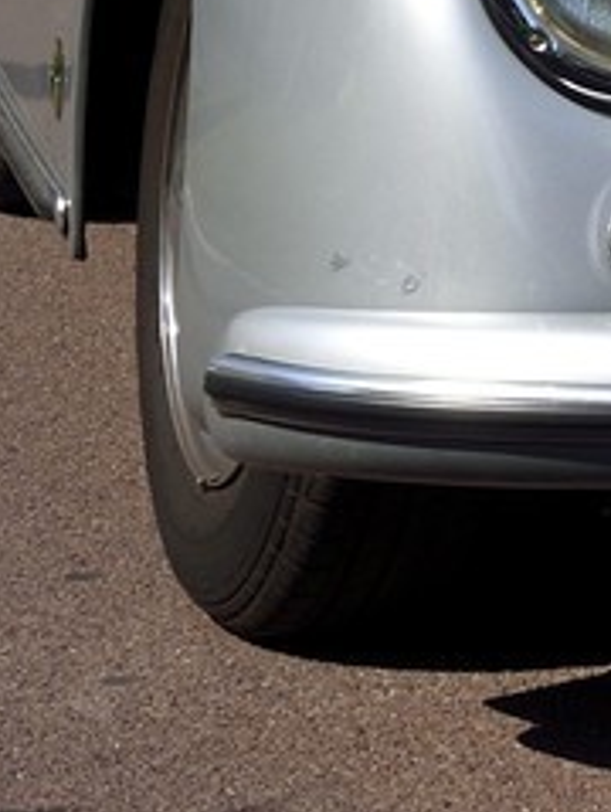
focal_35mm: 167
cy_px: -853
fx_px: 3920
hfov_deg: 7.2
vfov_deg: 10.7
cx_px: 2244
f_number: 13
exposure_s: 1/320
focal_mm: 26
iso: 200
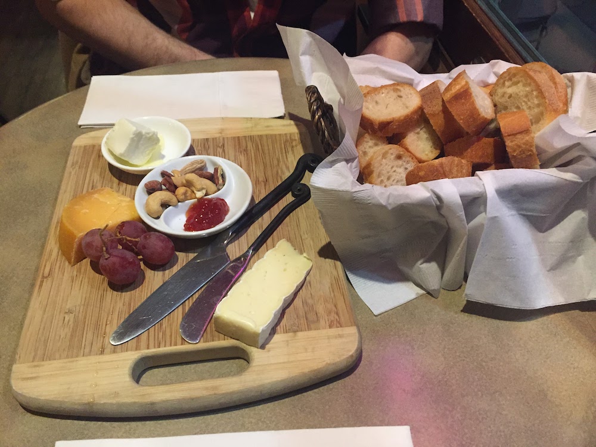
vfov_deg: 48.2
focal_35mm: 29
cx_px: 298
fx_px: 499
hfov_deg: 61.7
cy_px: 224
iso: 250
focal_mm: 4.15
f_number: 2.2
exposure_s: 1/30
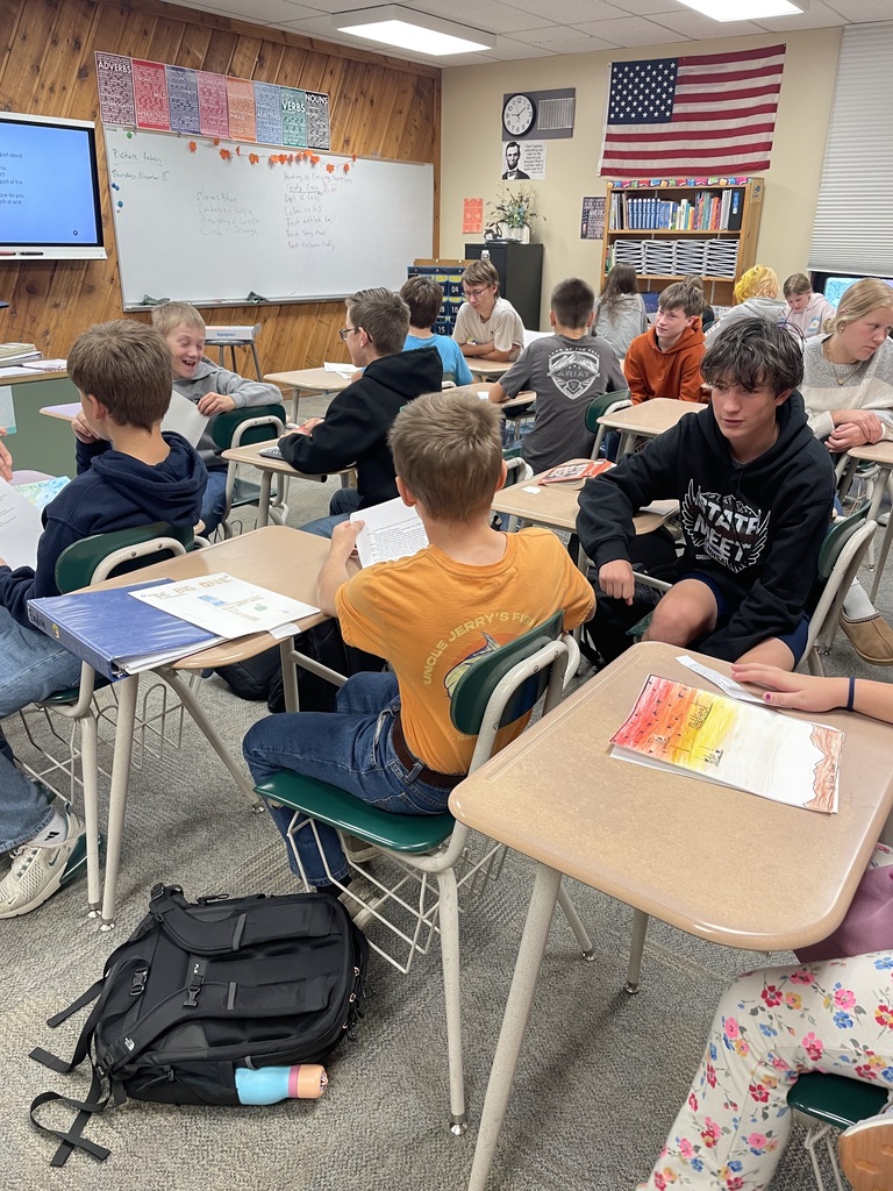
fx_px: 894
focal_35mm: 26
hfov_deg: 53.1
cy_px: 596
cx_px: 446
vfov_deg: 67.3
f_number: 1.6
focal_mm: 4.2
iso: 80
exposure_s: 1/60
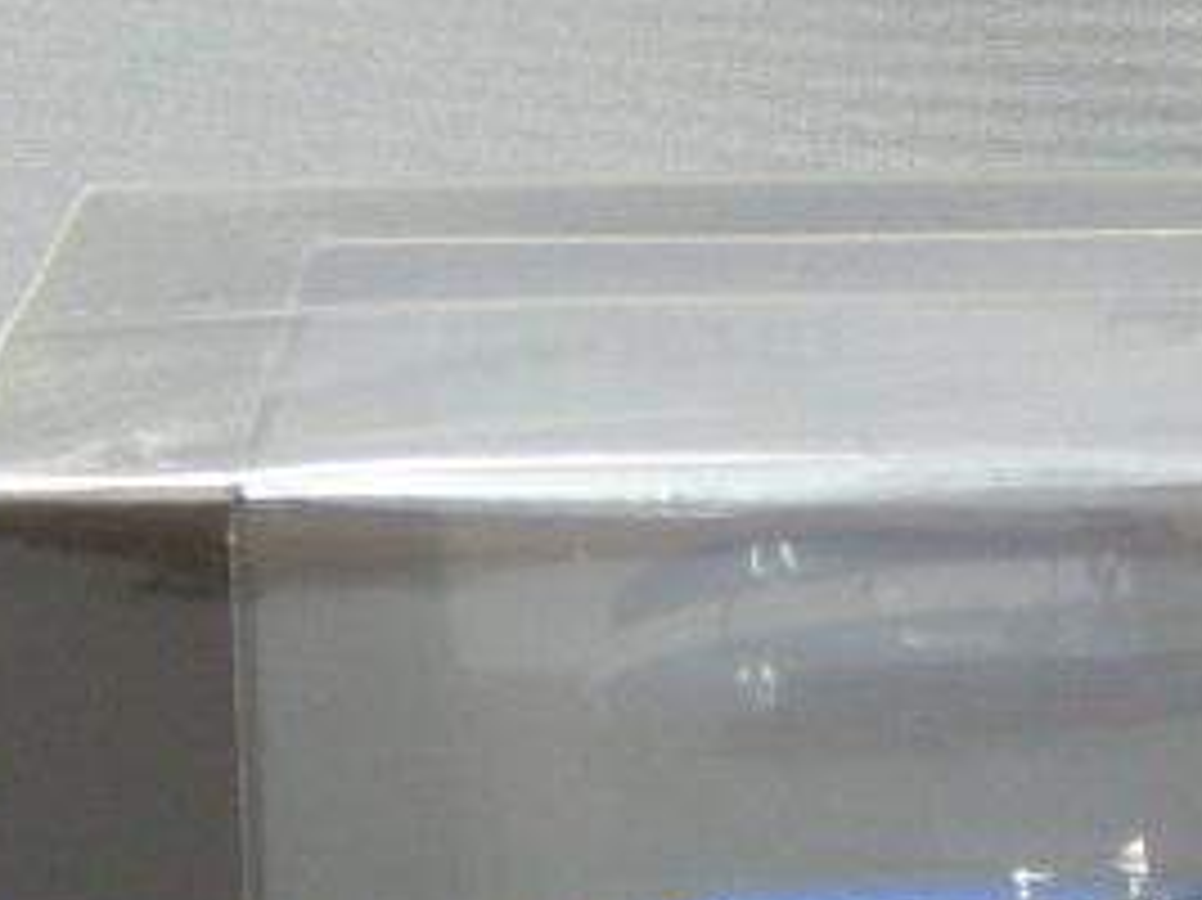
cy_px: 963
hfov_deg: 10.9
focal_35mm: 180
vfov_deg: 8.2
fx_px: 6247
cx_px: 1238
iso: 160
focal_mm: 9.1
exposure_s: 1/13
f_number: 3.5
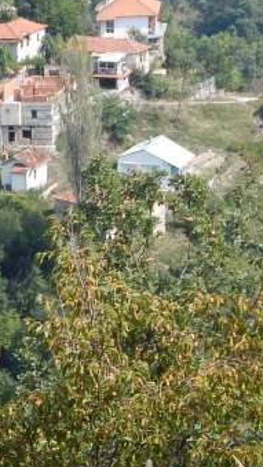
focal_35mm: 154
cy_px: 430
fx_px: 1911
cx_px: -266
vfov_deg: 13.8
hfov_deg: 7.5
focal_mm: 8.6
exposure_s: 1/640
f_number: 3.7
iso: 125
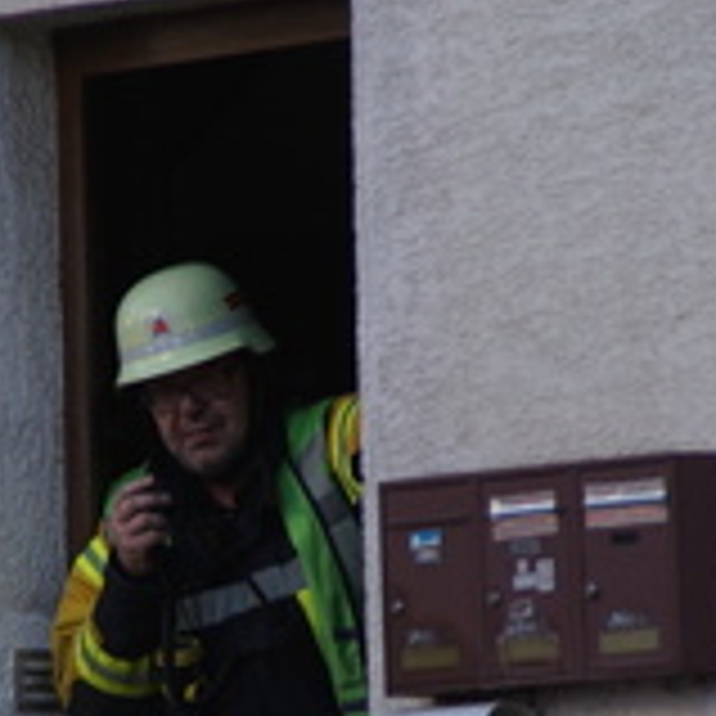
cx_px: 203
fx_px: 14953
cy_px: 594
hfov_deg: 2.7
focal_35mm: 639
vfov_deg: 2.7
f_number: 6.3
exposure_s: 1/320
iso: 400
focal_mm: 200
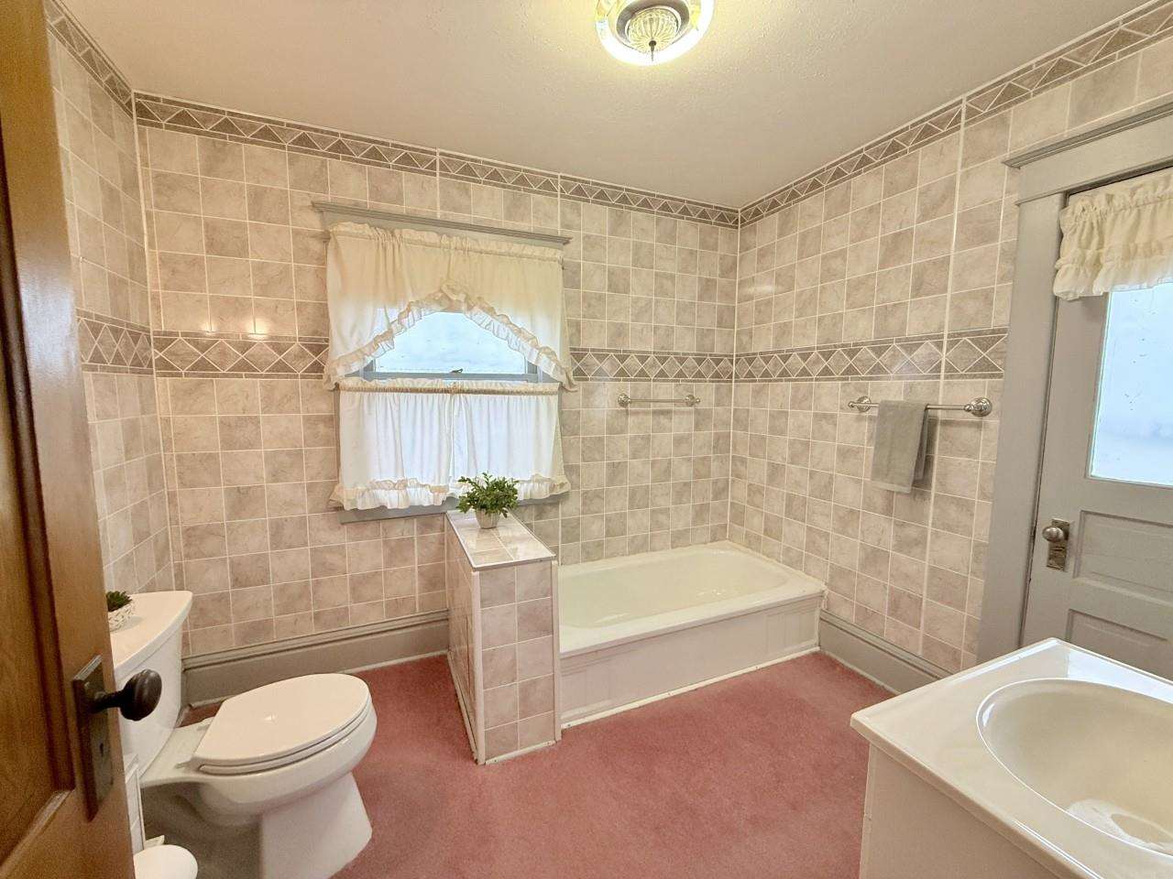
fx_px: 474
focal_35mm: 14
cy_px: 440
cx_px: 586
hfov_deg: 102.1
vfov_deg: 85.7
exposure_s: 1/120
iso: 250
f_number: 2.2
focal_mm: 2.22
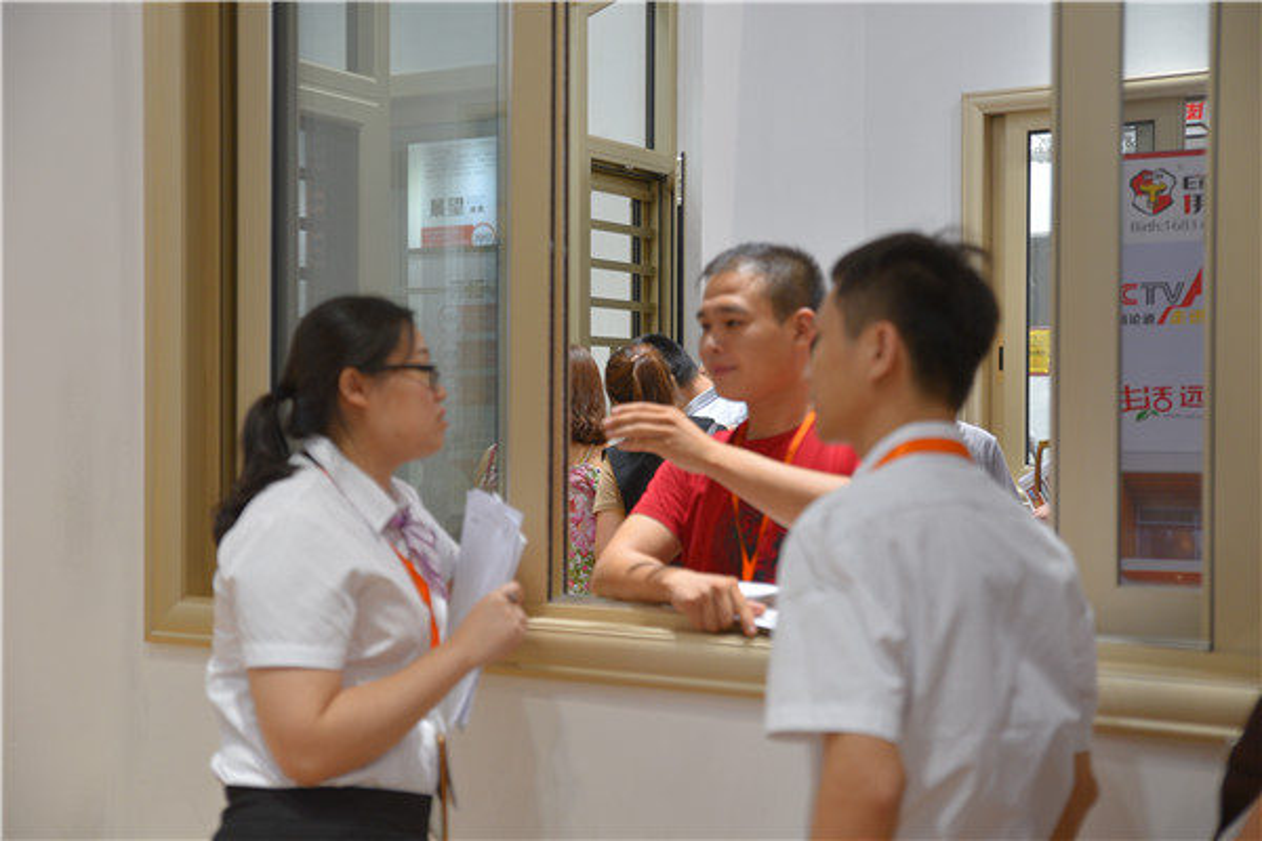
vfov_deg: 28.1
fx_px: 1683
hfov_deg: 41.1
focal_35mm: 48
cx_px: 631
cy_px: 420
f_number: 2.8
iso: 500
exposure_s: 1/160
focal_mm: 48
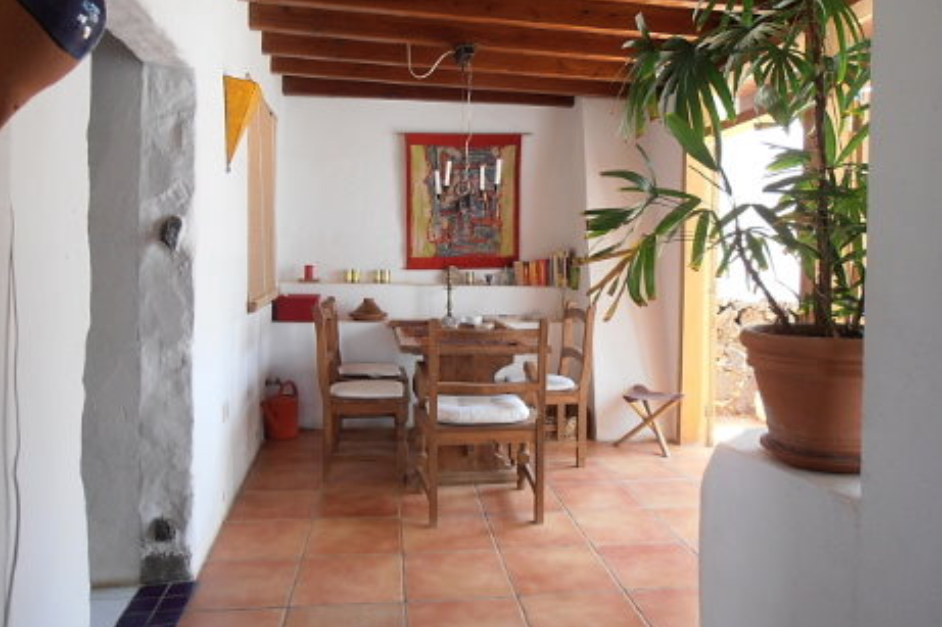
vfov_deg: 49.5
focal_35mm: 26
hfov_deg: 69.4
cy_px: 284
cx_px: 474
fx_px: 680
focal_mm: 4.2
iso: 125
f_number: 3
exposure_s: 1/30
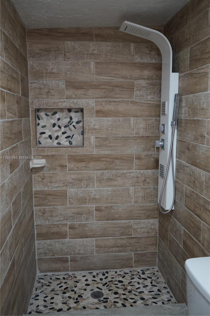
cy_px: 158
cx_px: 105
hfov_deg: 41.1
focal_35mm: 32
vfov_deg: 58.7
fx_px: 280
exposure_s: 1/160
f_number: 4
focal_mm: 32
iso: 1600
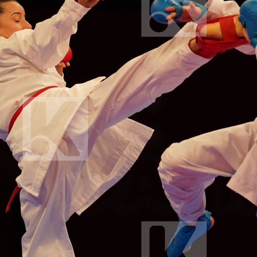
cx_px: 174
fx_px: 3503
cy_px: 129
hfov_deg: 4.2
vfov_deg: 4.2
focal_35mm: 417
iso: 1600
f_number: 2.8
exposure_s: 1/1000
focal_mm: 200
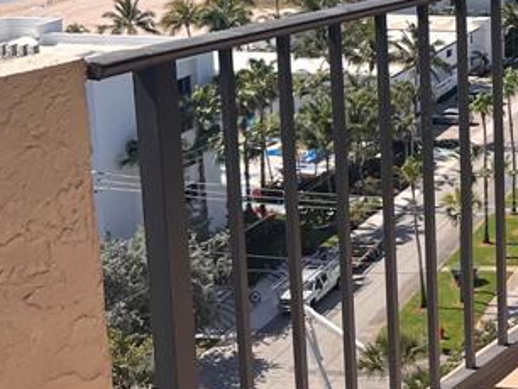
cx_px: 748
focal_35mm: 87
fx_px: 1303
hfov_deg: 19.8
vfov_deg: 16.8
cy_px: 58
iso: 50
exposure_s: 1/4831
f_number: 1.5
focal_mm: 5.7
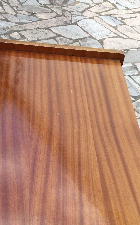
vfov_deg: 31.7
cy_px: 194
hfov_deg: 20.9
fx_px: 379
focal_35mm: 62
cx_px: 45
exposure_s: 1/455
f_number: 2.2
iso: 25
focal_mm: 4.15
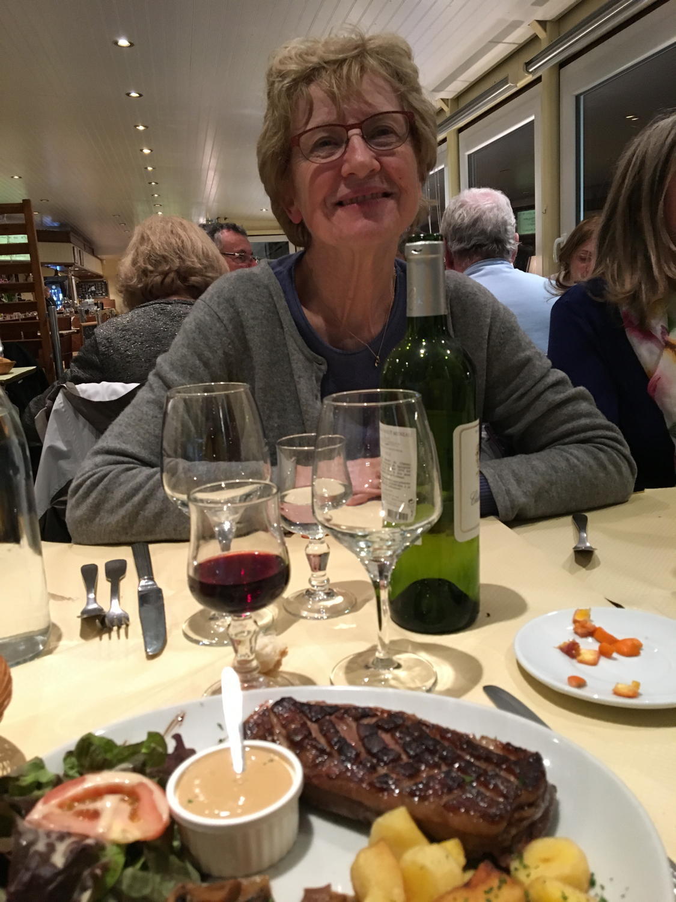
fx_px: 755
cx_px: 338
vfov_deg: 61.7
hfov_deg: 48.2
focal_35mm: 29
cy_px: 451
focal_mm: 4.15
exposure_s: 1/17
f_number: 2.2
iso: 200
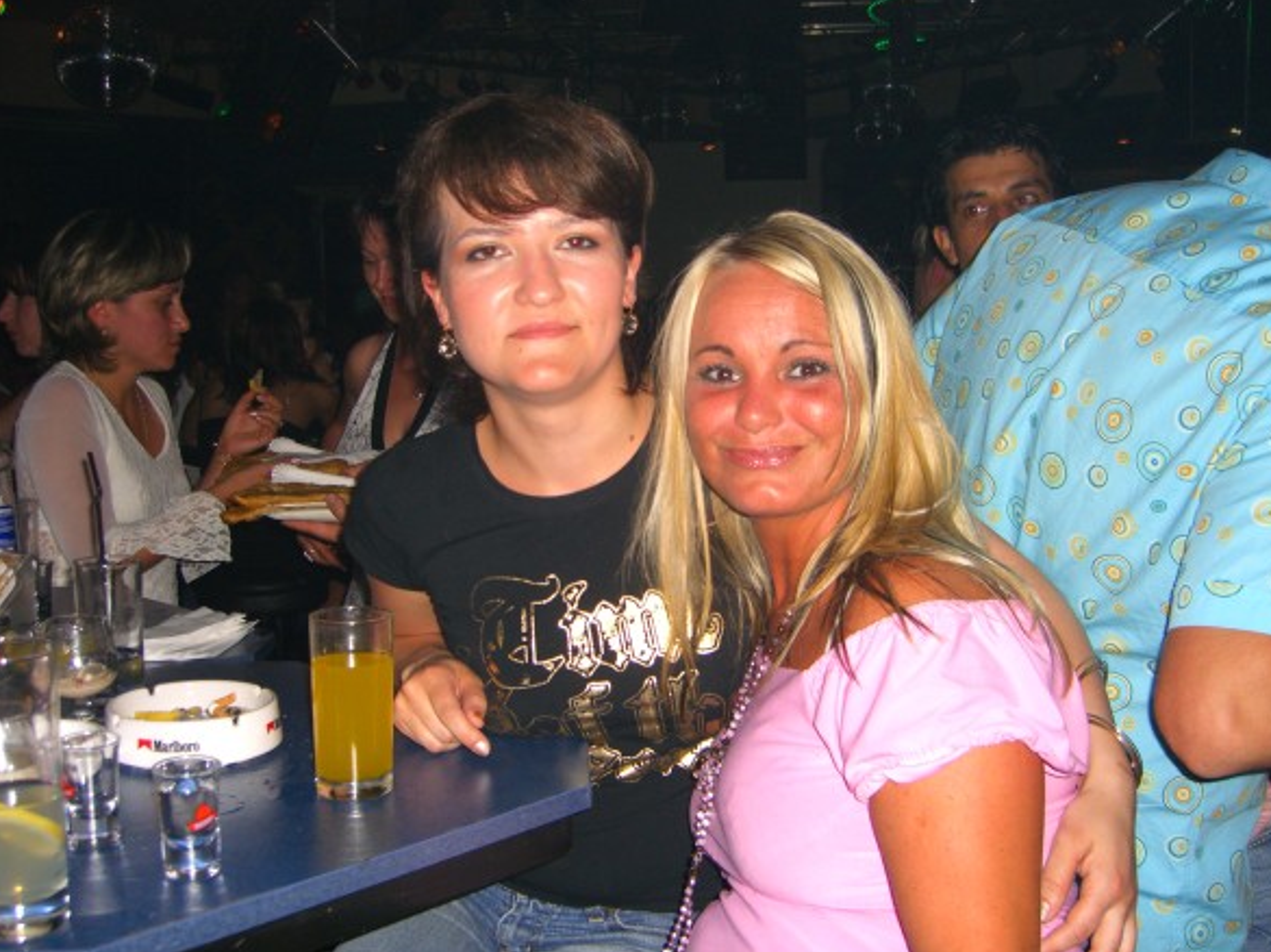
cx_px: 647
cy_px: 472
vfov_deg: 36.8
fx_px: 1431
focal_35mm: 39
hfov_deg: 47.9
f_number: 2.8
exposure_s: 1/60
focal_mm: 7.9
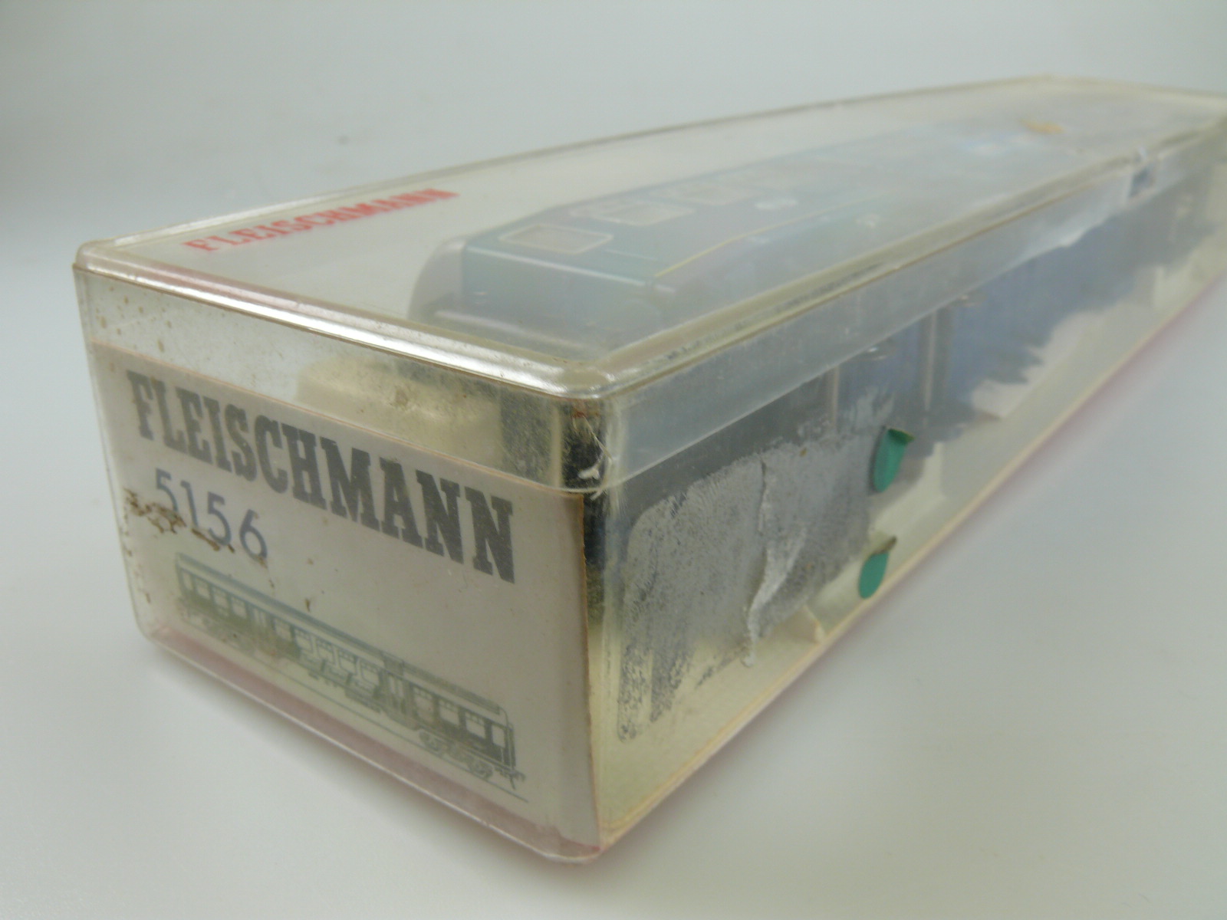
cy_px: 460
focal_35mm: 35
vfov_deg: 40.7
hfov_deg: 52.6
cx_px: 614
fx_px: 1241
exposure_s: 1/15
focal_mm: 7.4
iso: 100
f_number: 7.1
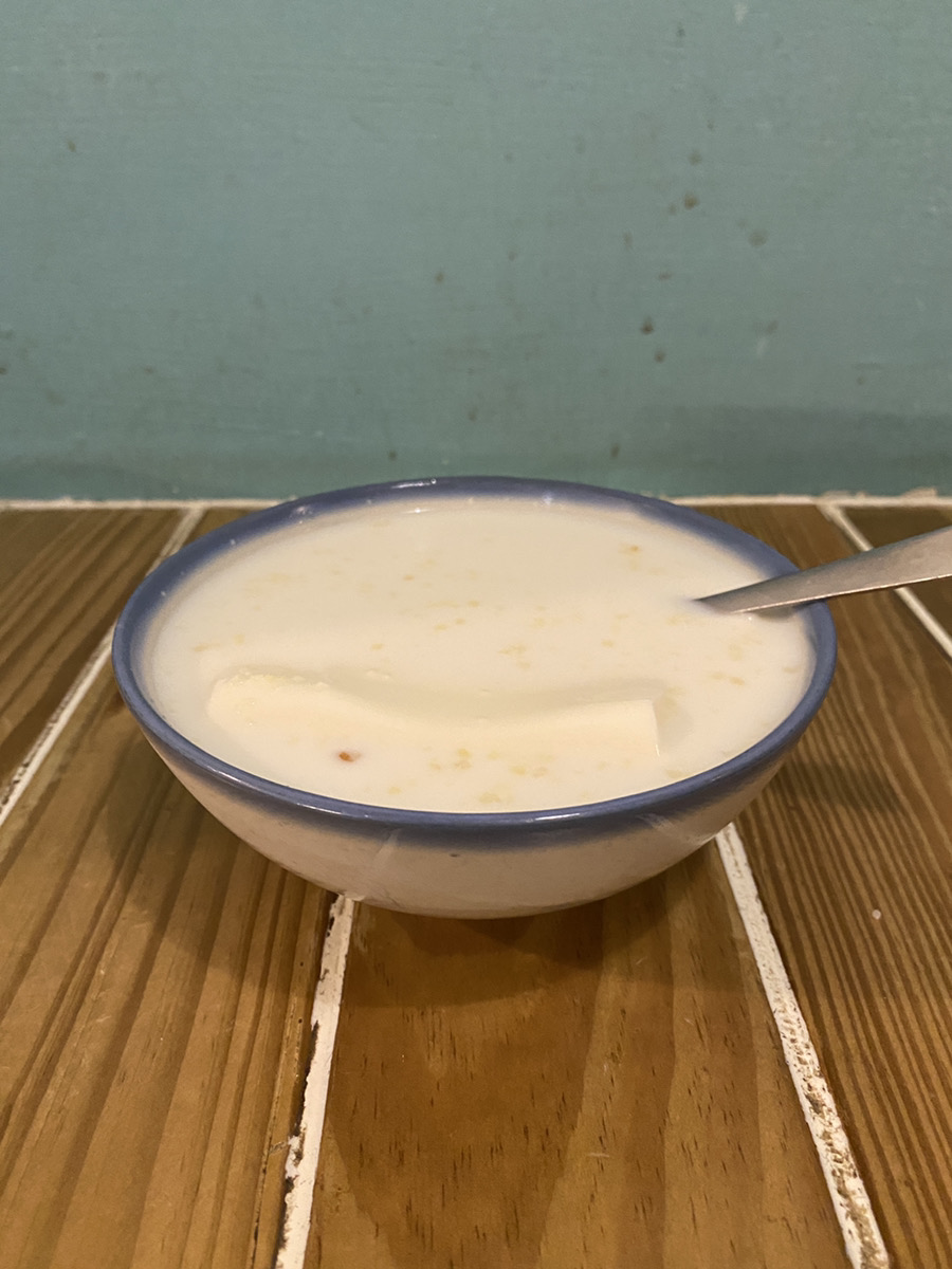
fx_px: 953
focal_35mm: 26
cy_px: 634
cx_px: 476
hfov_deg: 53.1
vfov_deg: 67.3
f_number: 1.8
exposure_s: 1/60
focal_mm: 4.25
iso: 500
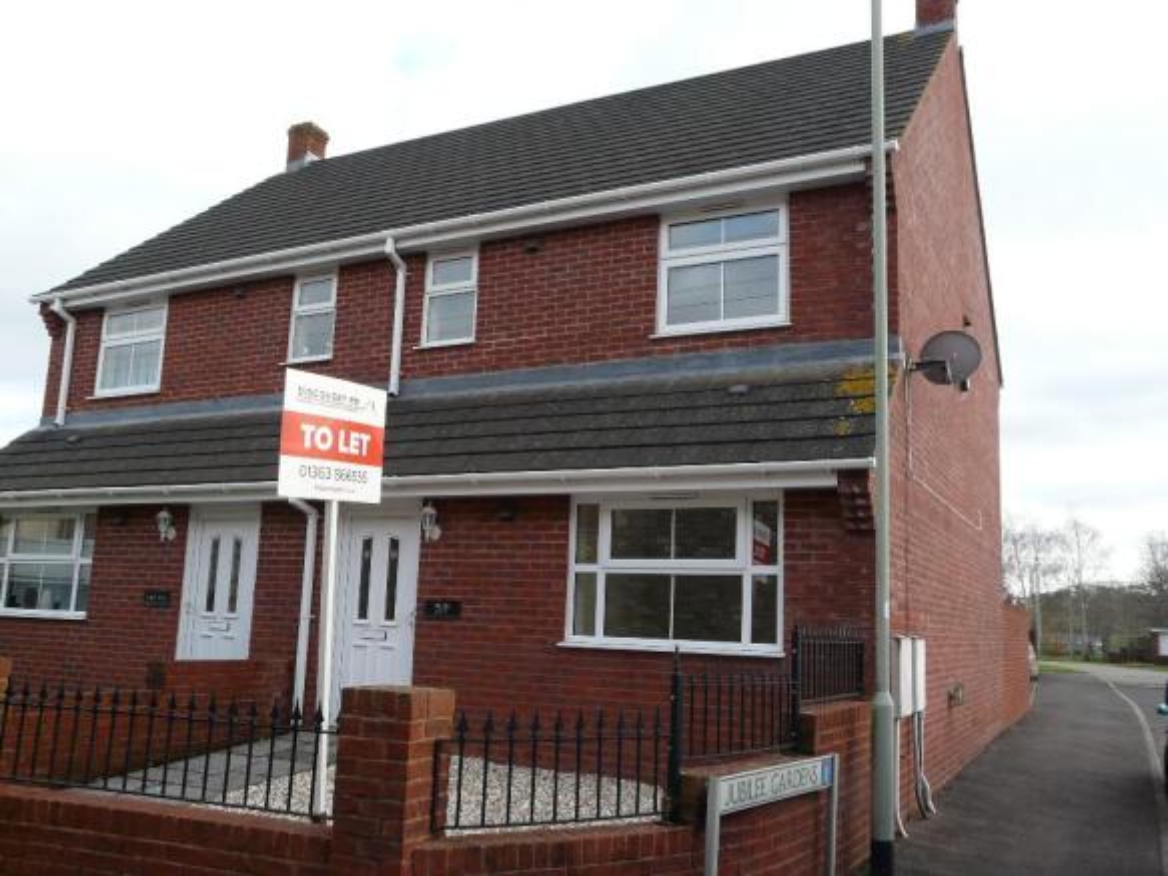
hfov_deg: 60.0
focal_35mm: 30
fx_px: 1012
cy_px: 438
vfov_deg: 46.8
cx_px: 584
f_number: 4
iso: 100
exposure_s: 1/160
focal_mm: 4.9
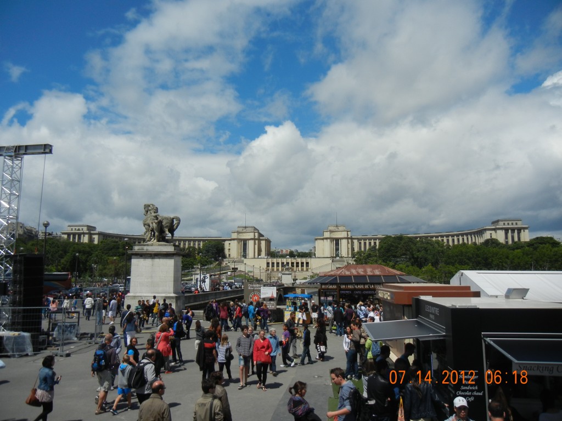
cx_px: 281
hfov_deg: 60.0
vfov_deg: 46.8
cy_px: 210
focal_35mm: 30
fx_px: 487
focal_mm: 5.4
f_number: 7
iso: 160
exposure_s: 1/884
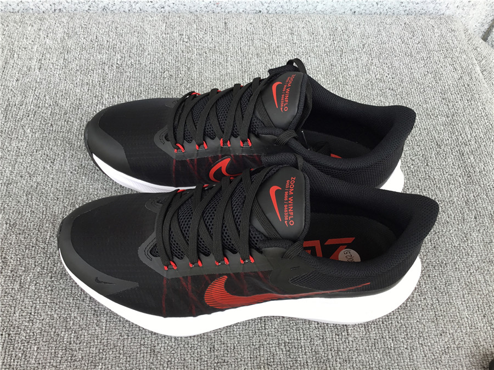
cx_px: 247
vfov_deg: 45.4
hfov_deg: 58.4
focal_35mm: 31
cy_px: 185
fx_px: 442
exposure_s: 1/105
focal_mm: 3.3
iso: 25
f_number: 2.4
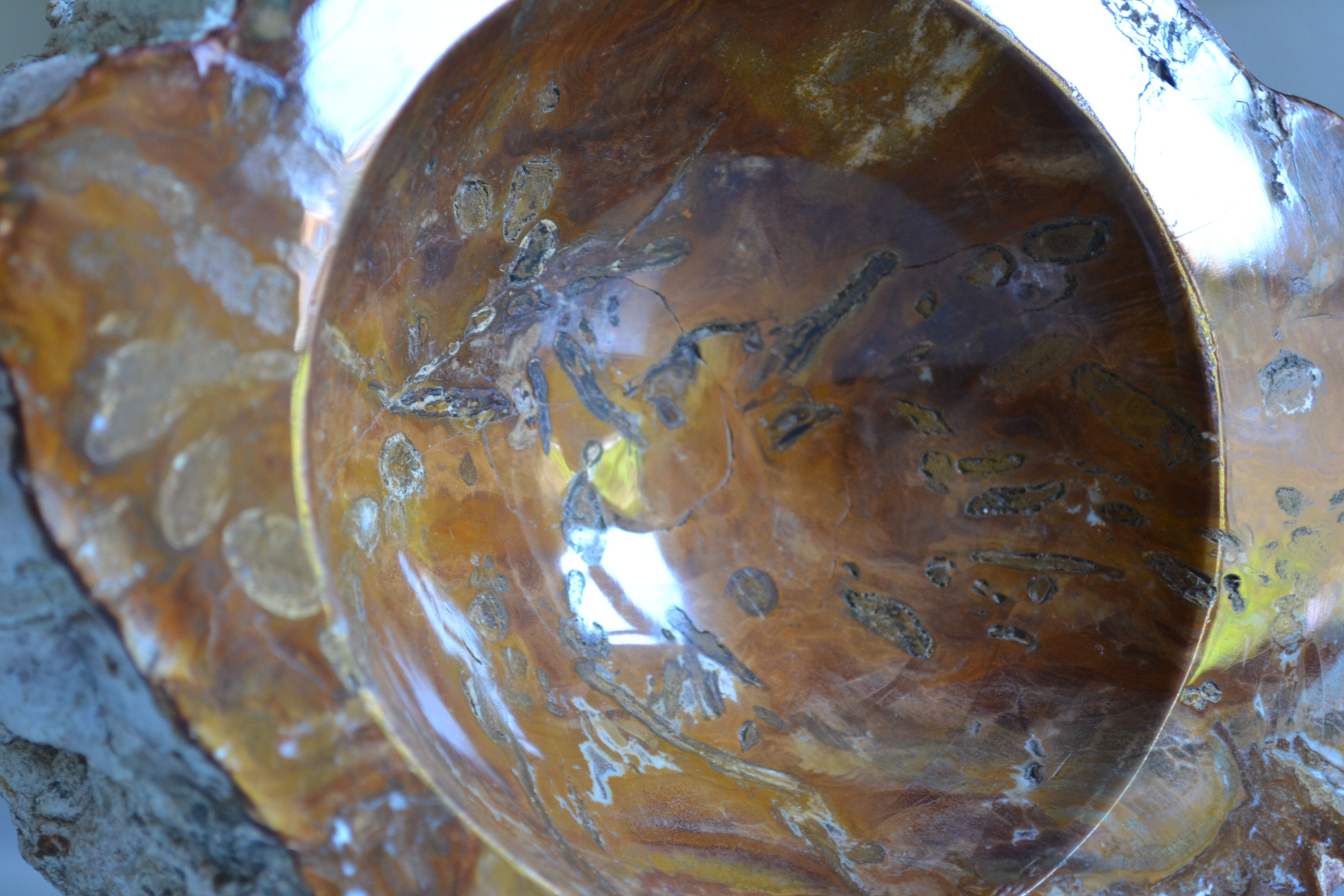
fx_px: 3080
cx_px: 672
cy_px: 448
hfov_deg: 24.6
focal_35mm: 82
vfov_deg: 16.6
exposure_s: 1/15
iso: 640
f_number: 5.6
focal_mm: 55
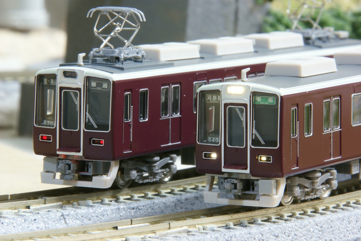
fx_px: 3759
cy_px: 120
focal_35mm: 375
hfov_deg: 5.5
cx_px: 180
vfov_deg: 3.7
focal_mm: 250
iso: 100
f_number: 36
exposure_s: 30
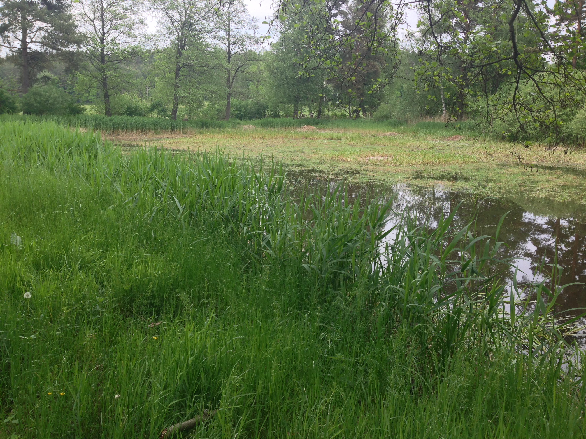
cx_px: 293
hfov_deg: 55.4
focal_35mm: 33
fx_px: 559
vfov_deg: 42.9
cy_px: 220
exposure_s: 1/180
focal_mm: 4.12
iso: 50
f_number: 2.4
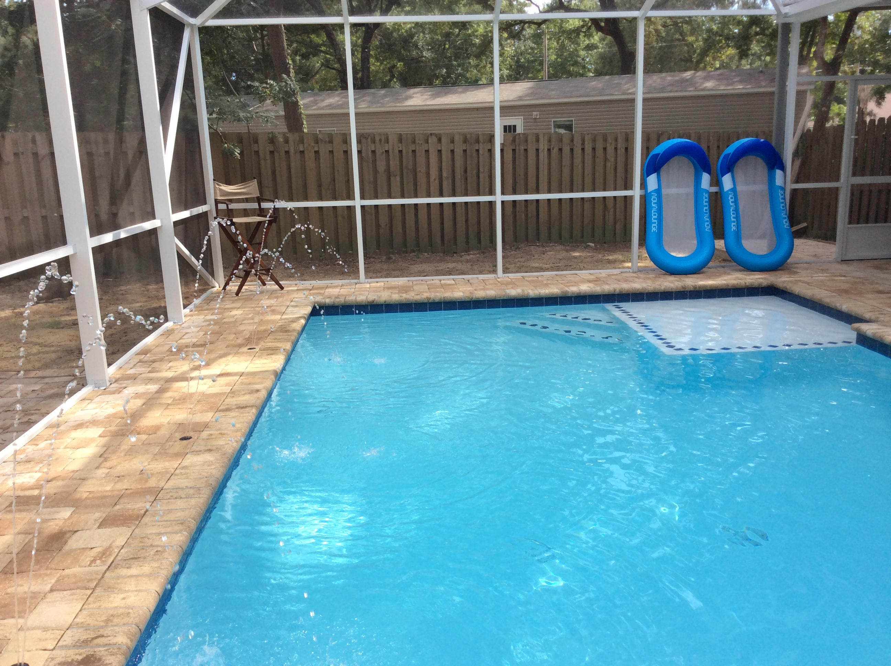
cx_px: 446
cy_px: 333
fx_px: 848
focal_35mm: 33
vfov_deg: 42.8
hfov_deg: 55.4
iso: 32
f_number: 2.4
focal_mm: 3.3
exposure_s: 1/386
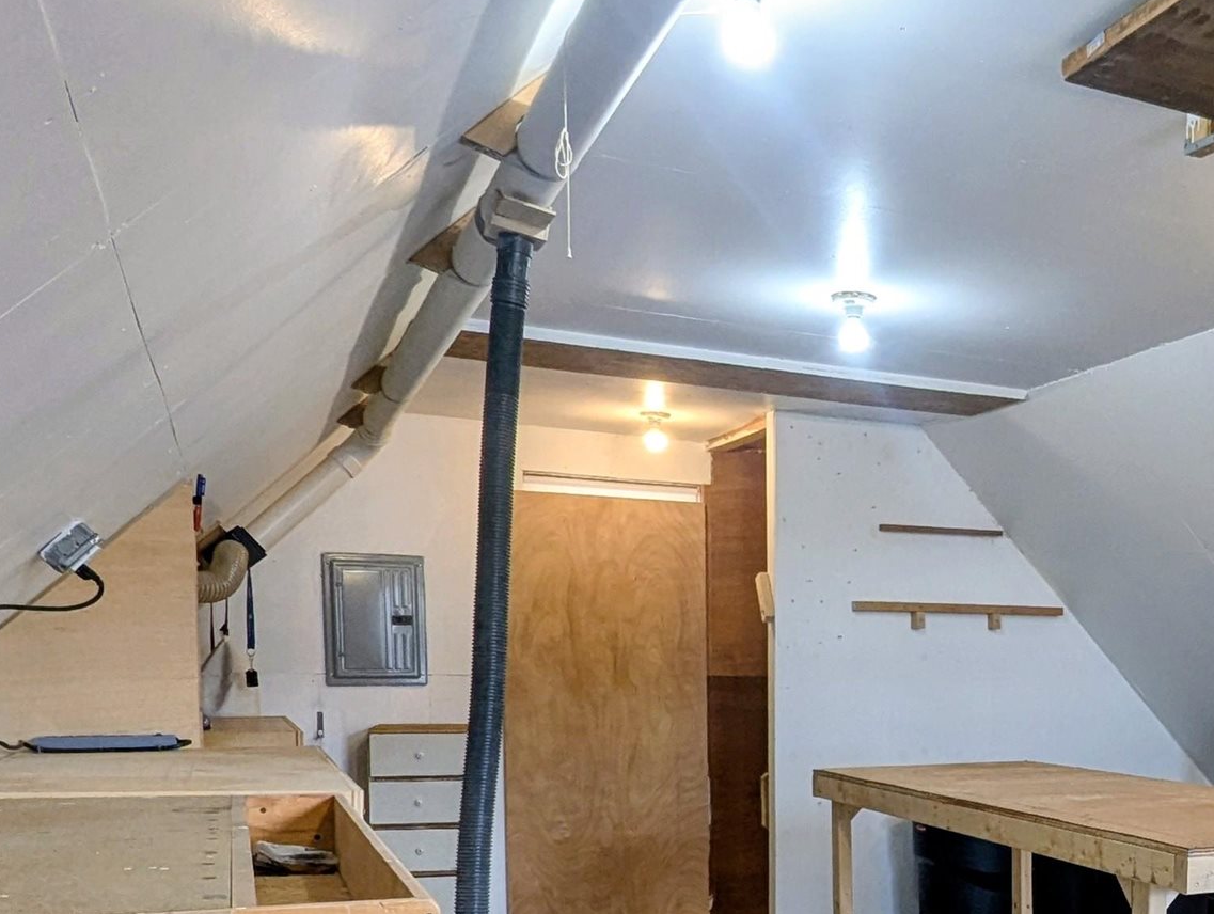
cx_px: 1028
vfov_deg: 39.2
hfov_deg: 48.5
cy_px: 729
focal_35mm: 35
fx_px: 1229
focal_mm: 1.95
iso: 46
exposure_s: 1/30
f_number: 2.2
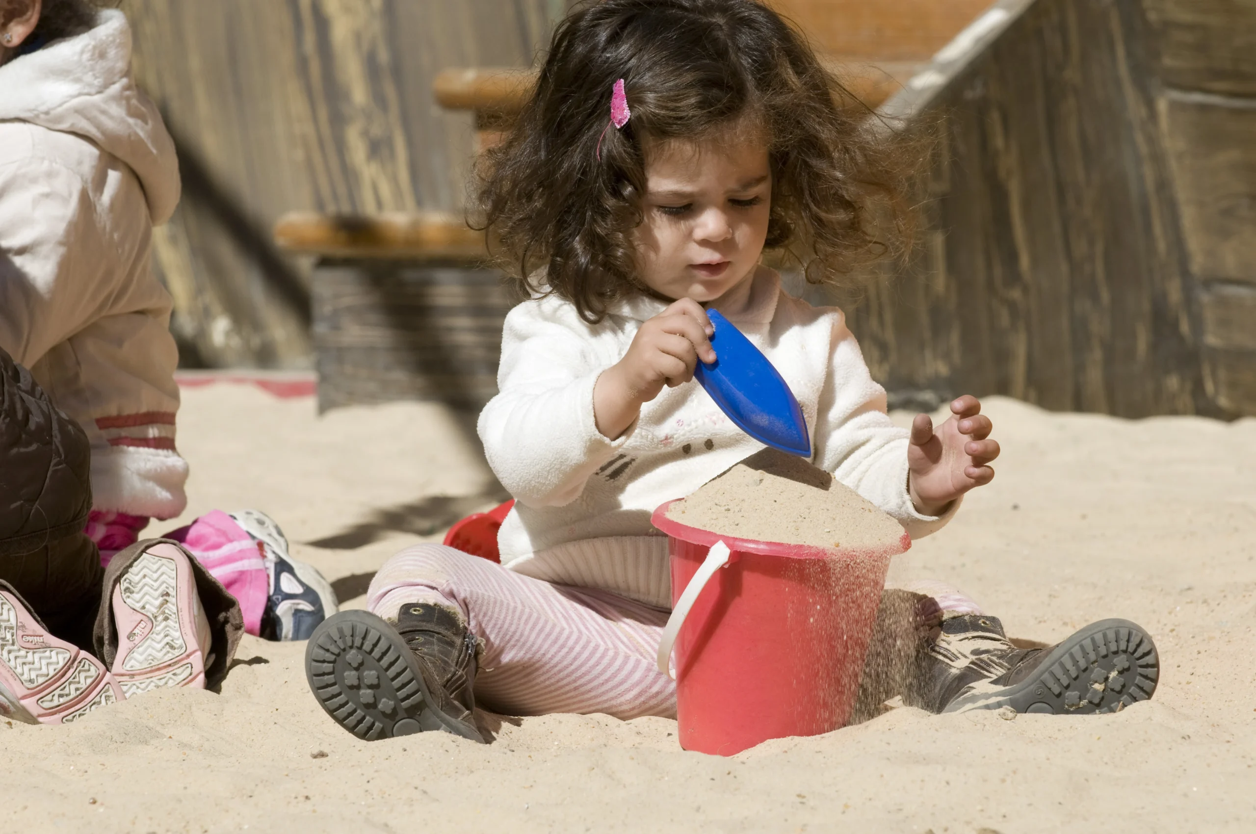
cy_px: 417
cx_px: 628
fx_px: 9931
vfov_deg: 4.8
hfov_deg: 7.2
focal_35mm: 285
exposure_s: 1/500
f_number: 11
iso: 200
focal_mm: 190
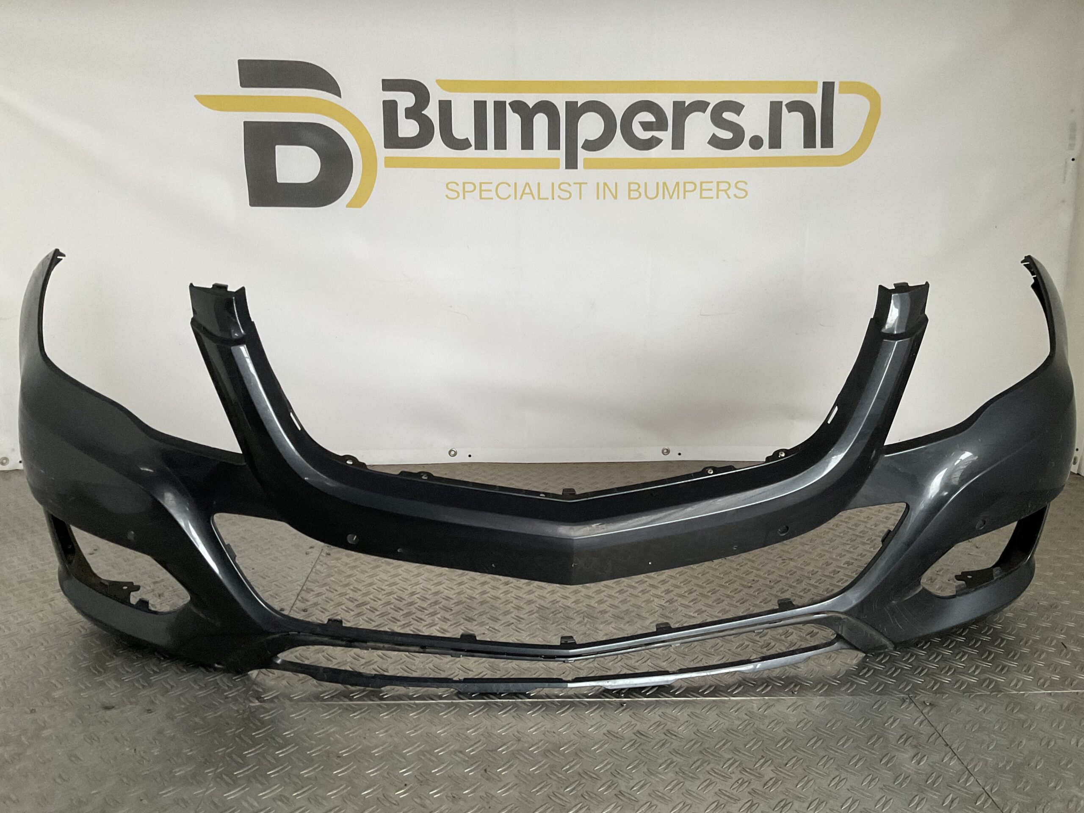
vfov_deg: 48.2
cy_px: 406
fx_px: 908
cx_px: 542
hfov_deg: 61.7
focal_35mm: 29
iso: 200
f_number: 1.8
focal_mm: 3
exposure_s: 1/60
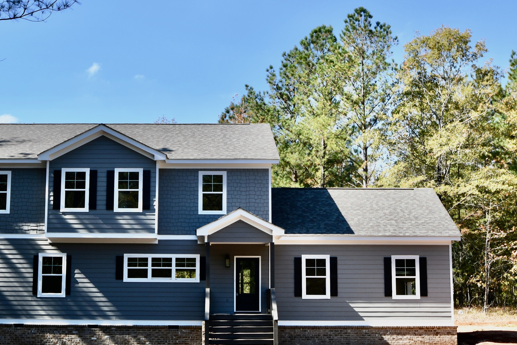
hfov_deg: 44.3
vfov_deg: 30.5
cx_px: 215
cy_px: 185
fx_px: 632
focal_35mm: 44
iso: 200
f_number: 8
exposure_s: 1/250
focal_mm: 24
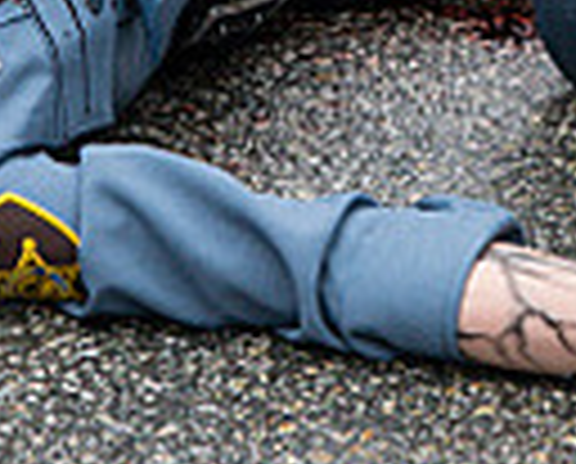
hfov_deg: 8.2
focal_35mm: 234
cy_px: -640
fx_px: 3998
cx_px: 234
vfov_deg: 6.3
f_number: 8
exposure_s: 1/250
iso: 640
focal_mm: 41
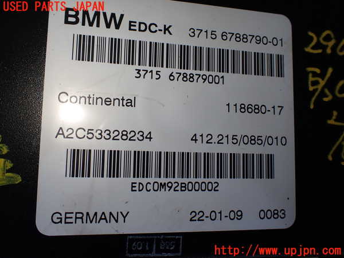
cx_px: 172
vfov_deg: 46.8
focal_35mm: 30
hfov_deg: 60.0
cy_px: 129
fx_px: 298
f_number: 3.2
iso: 100
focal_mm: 5.4
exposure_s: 1/125
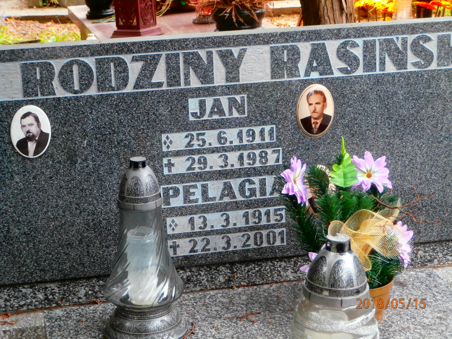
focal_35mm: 86
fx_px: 1123
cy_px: 170
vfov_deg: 17.2
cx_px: 226
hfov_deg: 22.8
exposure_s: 1/80
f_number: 5
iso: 200
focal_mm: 15.16
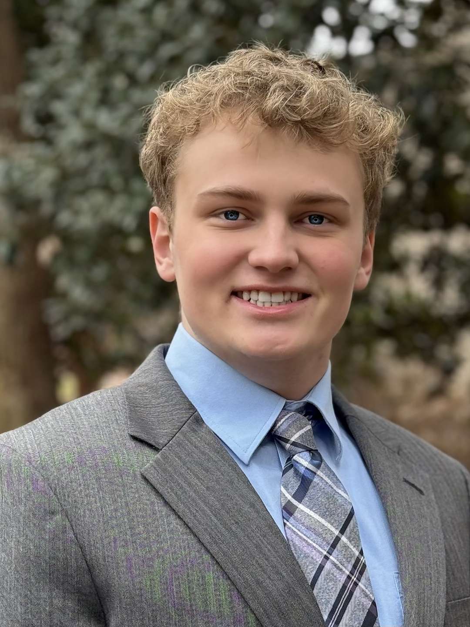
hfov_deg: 30.3
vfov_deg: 39.7
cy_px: 314
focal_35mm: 48
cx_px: 235
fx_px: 869
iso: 64
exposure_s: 1/245
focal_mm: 6.76
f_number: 1.78
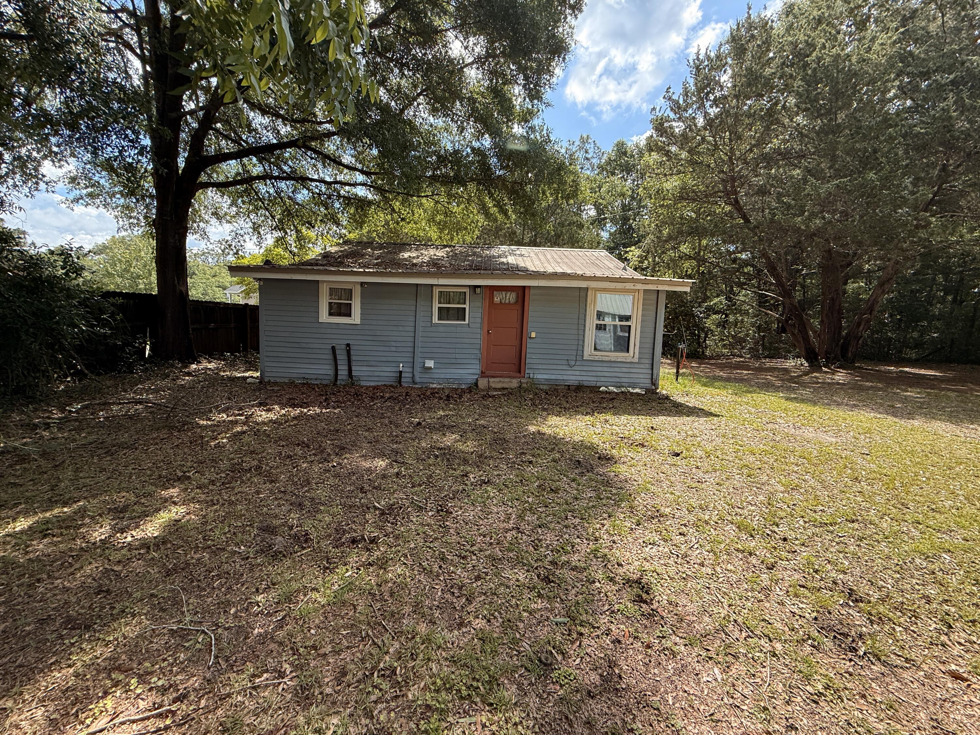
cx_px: 490
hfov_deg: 102.1
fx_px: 396
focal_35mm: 14
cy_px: 368
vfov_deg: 85.7
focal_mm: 2.22
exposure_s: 1/498
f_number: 2.2
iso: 50
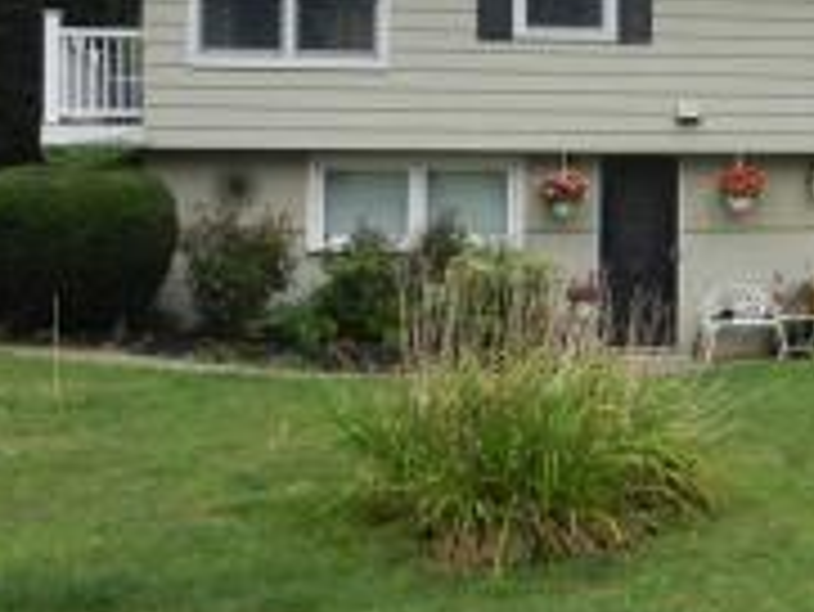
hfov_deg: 25.8
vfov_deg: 20.0
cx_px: 733
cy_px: 117
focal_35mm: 73
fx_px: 1718
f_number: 3.8
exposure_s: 1/400
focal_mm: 5.9
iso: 160
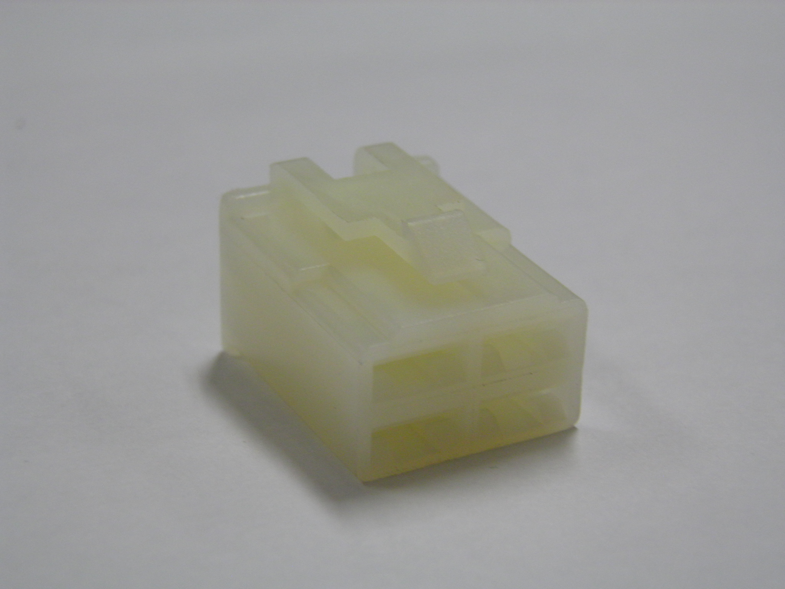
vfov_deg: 17.6
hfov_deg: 23.3
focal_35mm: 84
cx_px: 392
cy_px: 294
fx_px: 1905
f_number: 3.9
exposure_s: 1/40
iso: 200
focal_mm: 15.2
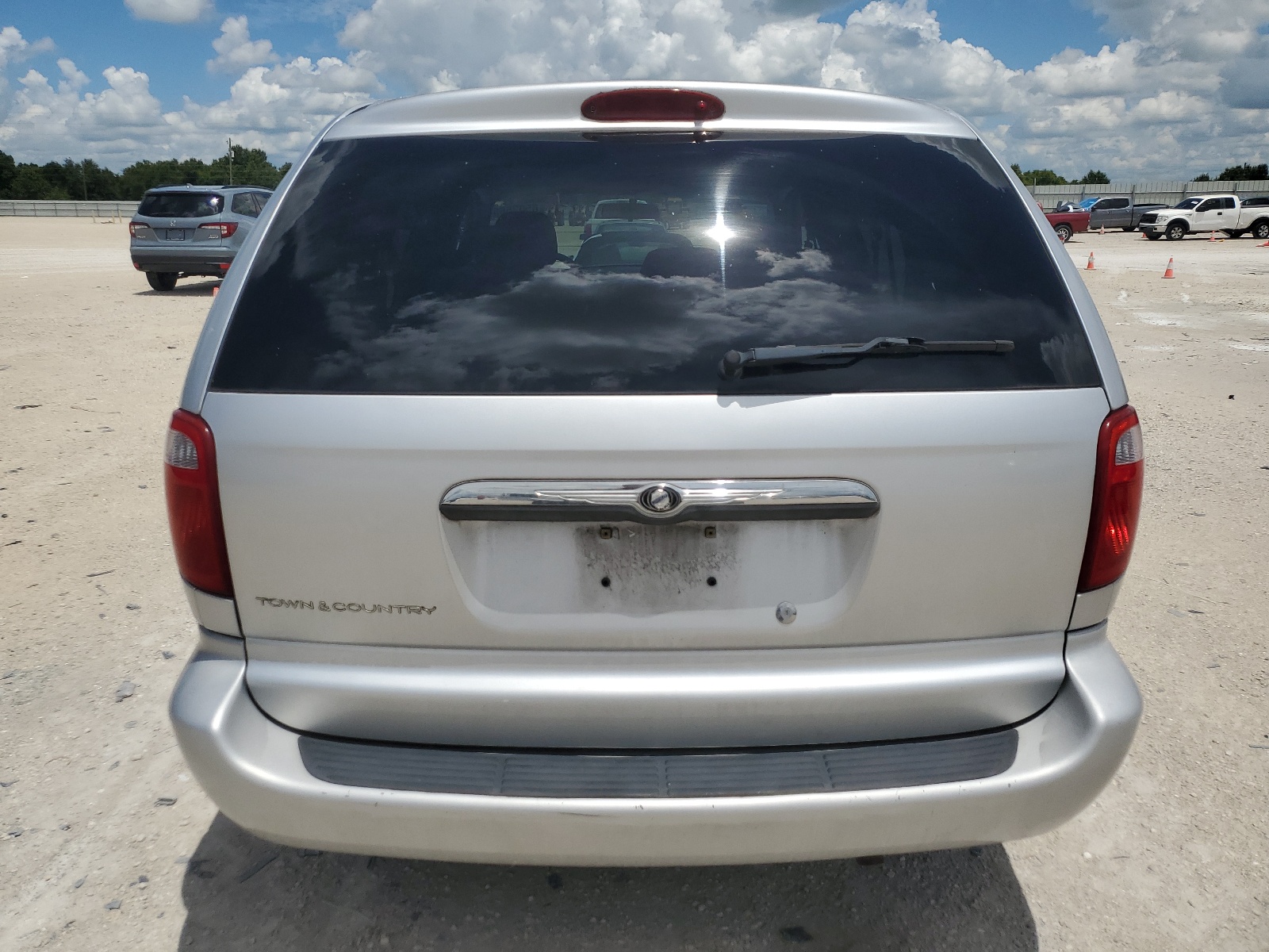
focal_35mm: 26
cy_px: 476
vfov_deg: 53.1
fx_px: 953
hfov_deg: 67.3
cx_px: 634
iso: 51
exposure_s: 1/10000
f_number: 1.5
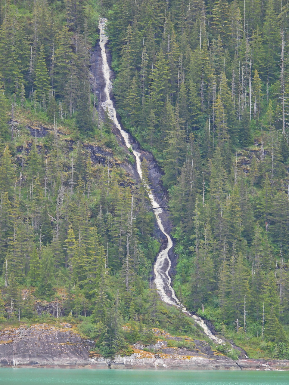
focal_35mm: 350
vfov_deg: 5.7
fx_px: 3896
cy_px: 192
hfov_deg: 4.2
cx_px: 144
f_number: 5
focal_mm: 62.5
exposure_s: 1/125
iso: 140
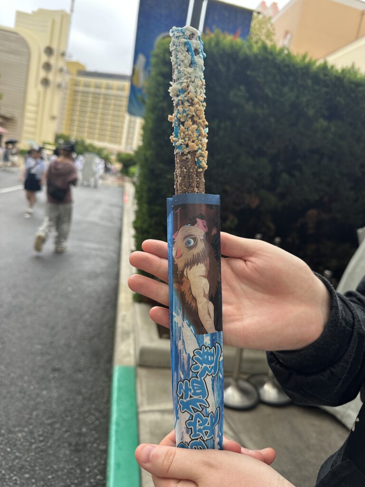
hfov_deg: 56.8
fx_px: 337
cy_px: 244
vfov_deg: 71.6
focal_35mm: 24
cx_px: 182
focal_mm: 6.86
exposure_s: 1/120
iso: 160
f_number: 1.78
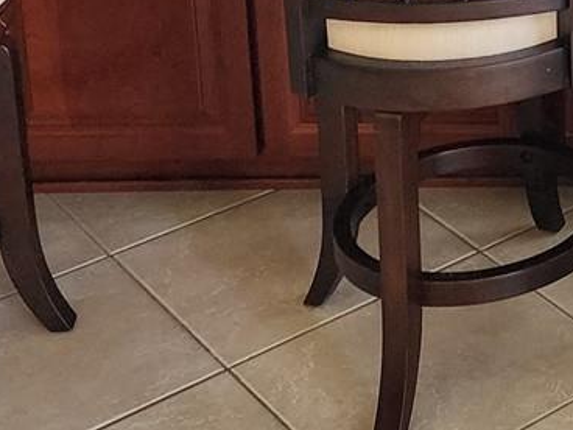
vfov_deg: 13.4
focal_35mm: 100
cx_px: 881
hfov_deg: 17.5
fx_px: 1655
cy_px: -330
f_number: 1.8
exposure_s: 1/120
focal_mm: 6.4
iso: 160
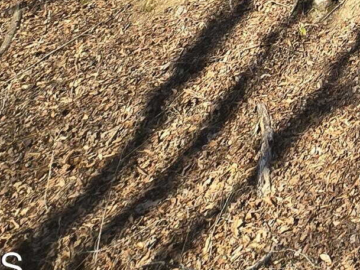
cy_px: -337
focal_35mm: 64
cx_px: 629
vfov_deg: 15.5
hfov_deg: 21.4
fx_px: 666
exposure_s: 1/634
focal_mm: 2.2
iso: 50
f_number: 2.2
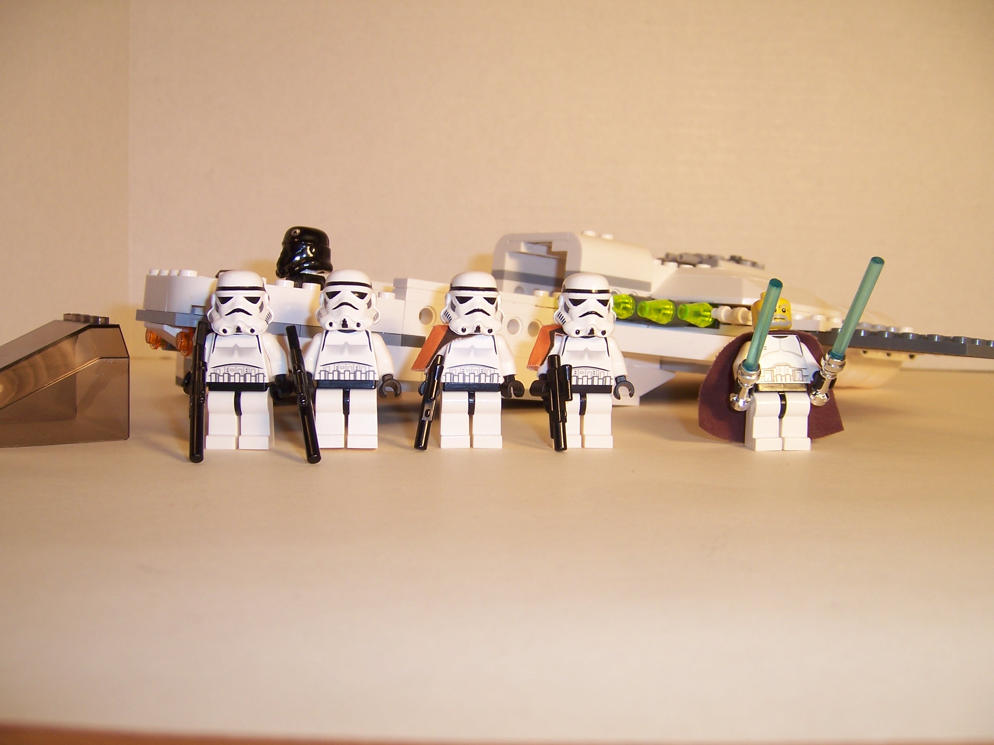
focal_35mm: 36
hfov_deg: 51.4
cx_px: 497
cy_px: 372
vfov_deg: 39.7
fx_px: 1034
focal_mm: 6.2
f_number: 2.8
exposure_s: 1/500
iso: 80
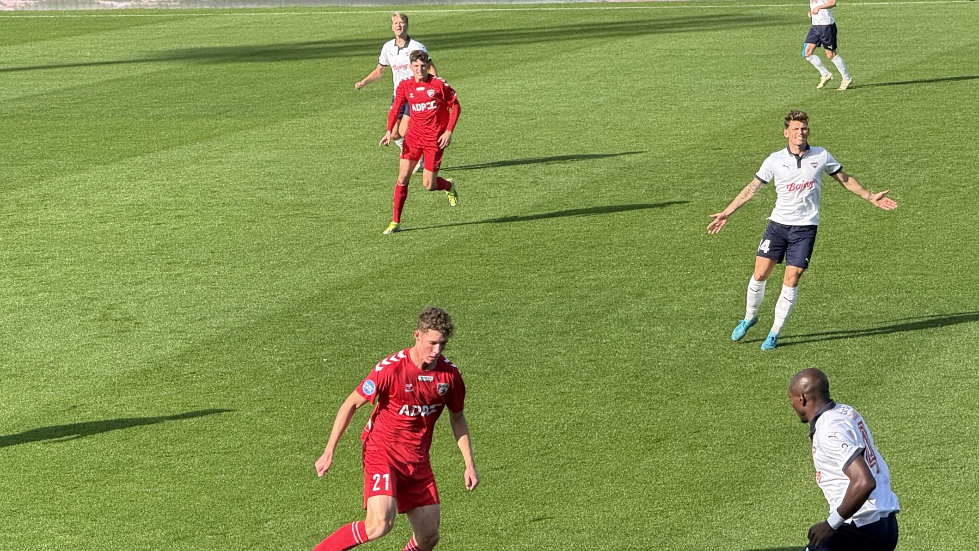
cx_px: 410
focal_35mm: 158
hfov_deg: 13.6
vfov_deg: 7.7
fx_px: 4102
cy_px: 392
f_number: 2.8
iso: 50
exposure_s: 1/627
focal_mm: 15.66
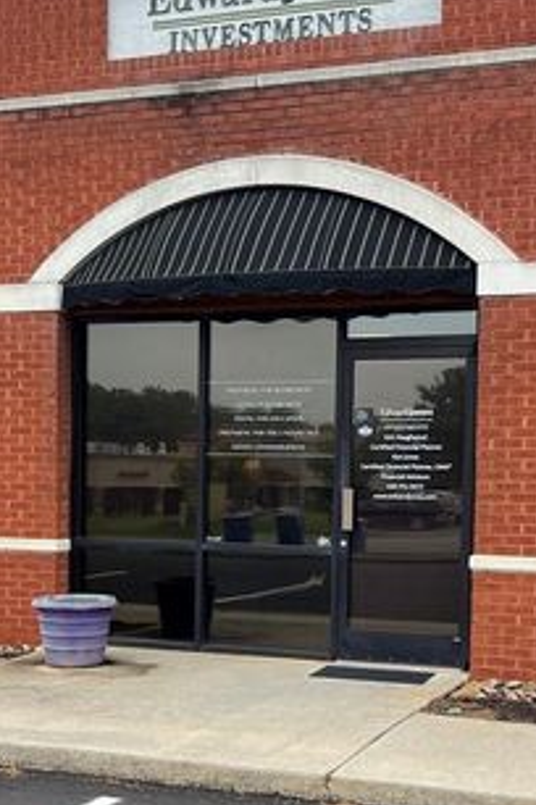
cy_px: 533
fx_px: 1318
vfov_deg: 33.7
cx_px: 268
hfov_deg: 23.0
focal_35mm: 59
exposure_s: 1/419
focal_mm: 5.1
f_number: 1.6
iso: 50
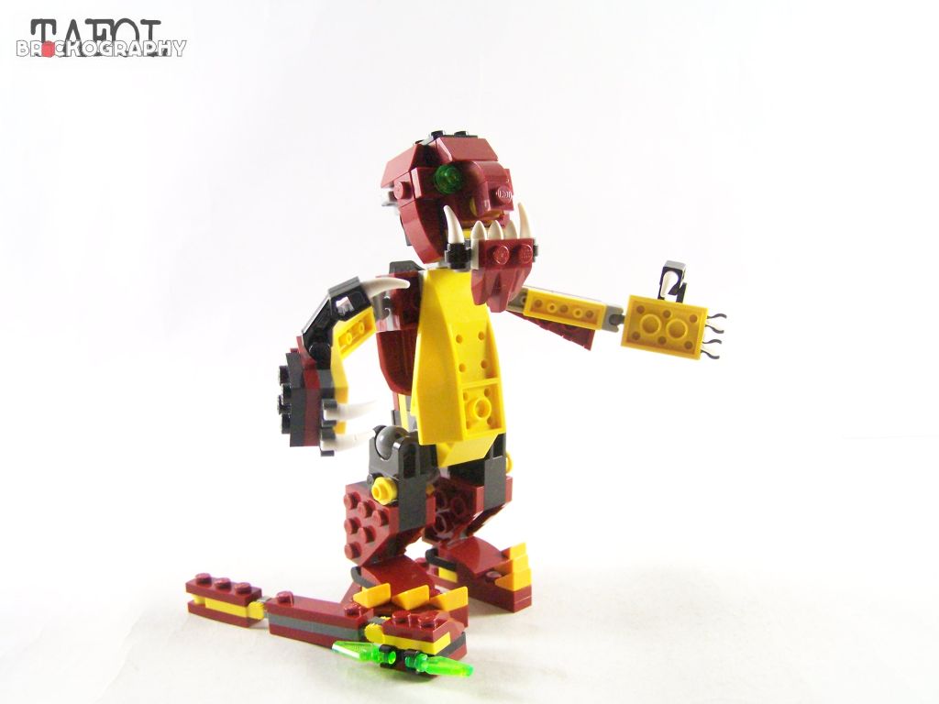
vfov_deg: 37.7
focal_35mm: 38
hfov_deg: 49.0
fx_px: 1031
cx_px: 470
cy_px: 352
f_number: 3.2
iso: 400
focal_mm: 6.3
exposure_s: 1/60
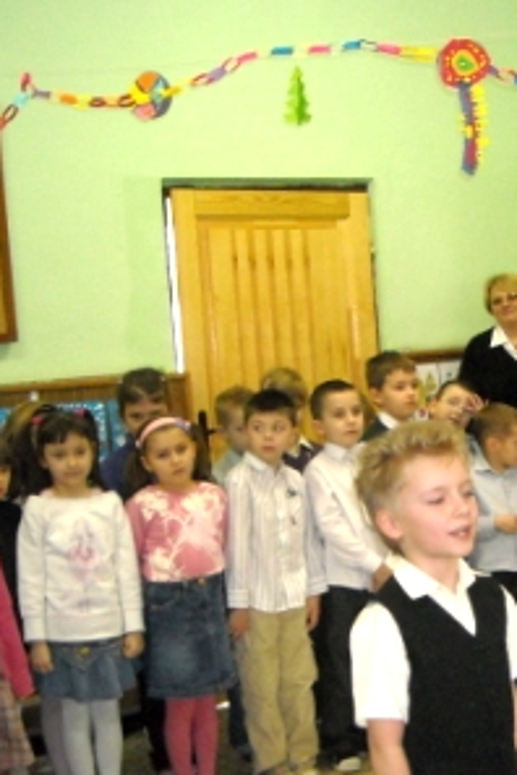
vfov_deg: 30.8
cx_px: 522
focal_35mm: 65
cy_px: 481
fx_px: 1400
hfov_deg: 20.2
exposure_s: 1/60
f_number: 2.8
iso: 400
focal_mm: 5.7
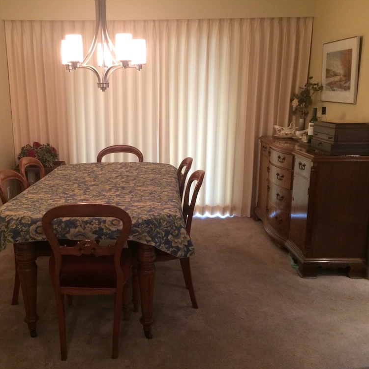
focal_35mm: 35
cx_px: 141
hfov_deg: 46.9
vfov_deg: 47.2
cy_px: 186
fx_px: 422
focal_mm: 4.15
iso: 200
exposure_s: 1/30
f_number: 2.2
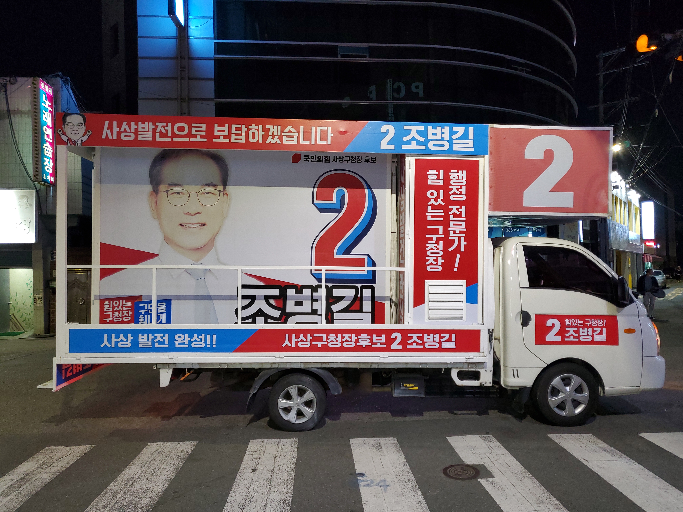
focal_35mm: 26
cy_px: 256
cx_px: 342
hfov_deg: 67.3
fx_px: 513
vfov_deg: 53.1
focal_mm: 4.25
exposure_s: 1/20
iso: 160
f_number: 1.8
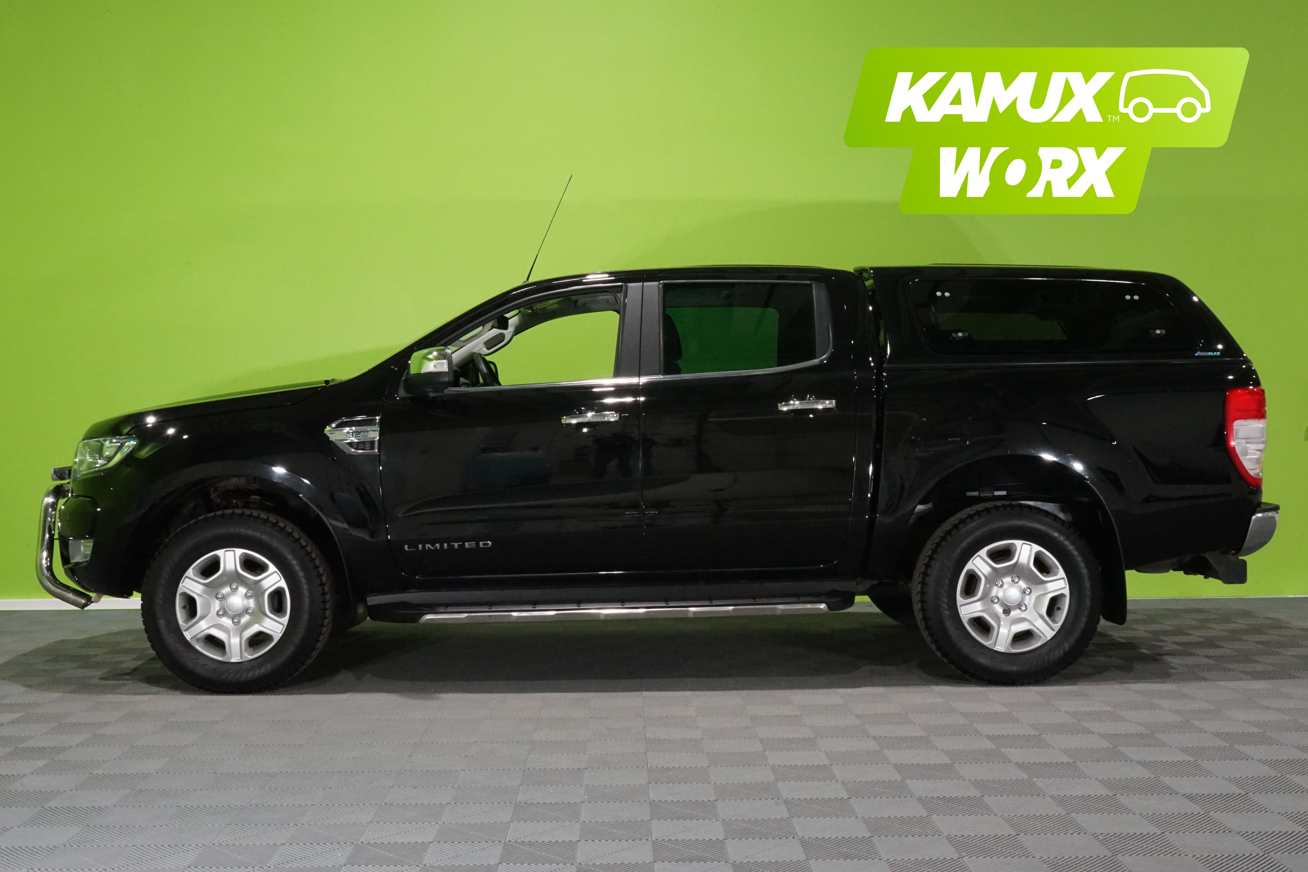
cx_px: 654
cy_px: 436
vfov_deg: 33.4
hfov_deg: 48.5
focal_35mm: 40
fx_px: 1453
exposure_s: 1/20
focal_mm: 40
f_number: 25
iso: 6400
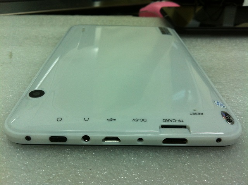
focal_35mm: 35
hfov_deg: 52.7
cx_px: 124
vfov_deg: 40.6
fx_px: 250
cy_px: 92
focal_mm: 3.85
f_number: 2.8
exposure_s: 1/20
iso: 80
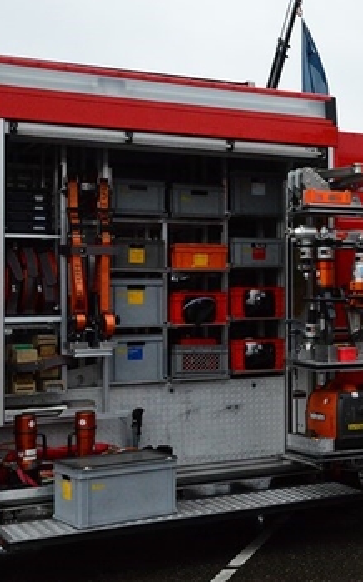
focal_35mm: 63
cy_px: 273
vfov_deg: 32.5
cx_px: 425
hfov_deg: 19.5
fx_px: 998
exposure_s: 1/1600
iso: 3200
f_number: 6.3
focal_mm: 24
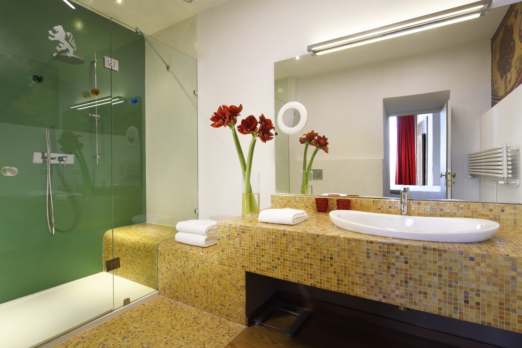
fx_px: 261
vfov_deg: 67.4
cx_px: 261
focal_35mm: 18
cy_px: 174
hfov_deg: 90.0
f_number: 11
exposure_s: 1/250
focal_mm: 18
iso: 200
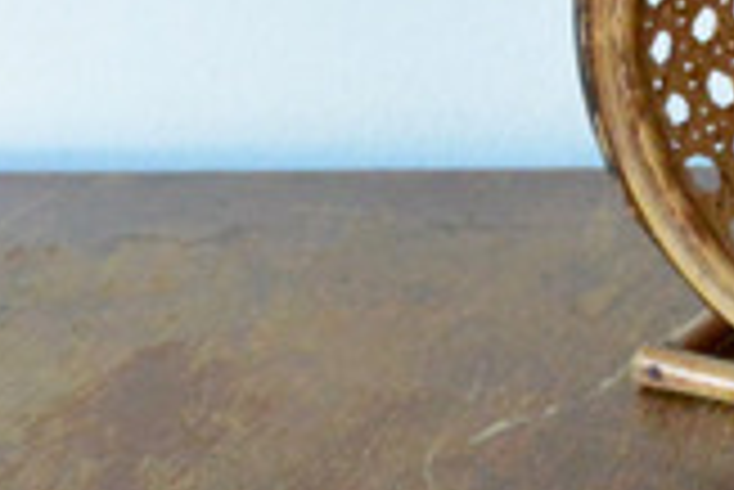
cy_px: -283
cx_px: 1360
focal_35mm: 129
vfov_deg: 10.2
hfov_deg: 13.9
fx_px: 2632
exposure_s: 1/50
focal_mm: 10
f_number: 3.5
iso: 800
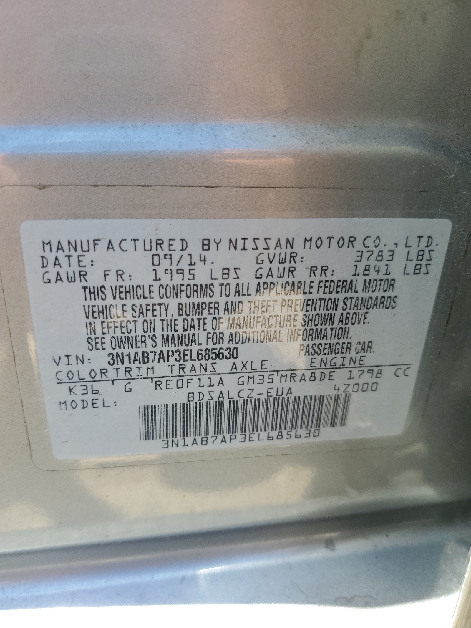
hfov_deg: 53.1
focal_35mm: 26
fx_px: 472
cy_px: 314
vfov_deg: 67.3
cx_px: 236
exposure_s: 1/333
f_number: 1.5
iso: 50
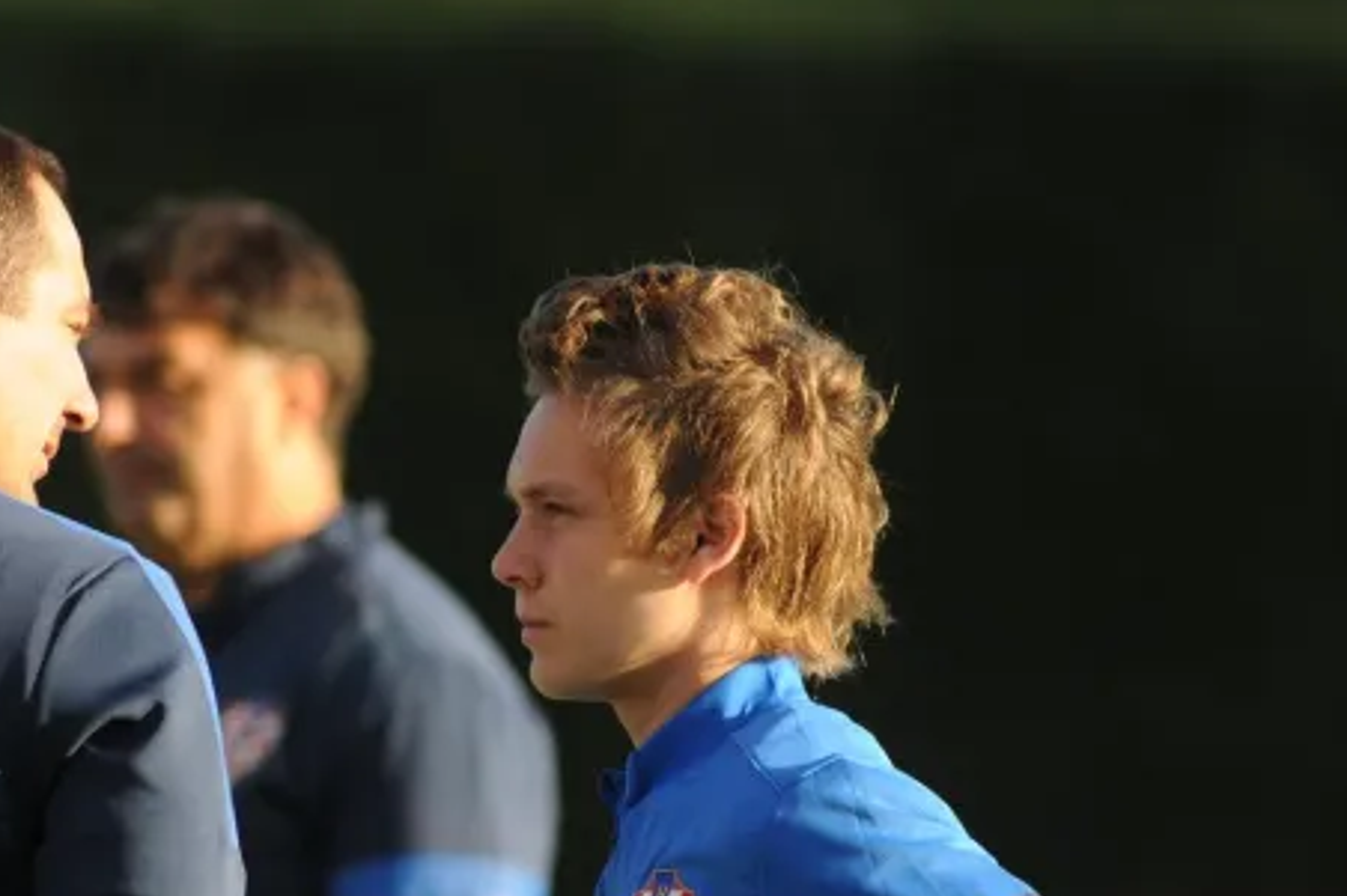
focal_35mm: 756
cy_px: 686
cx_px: 438
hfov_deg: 2.7
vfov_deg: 1.8
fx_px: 28275
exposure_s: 1/1600
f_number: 4
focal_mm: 300
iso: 400
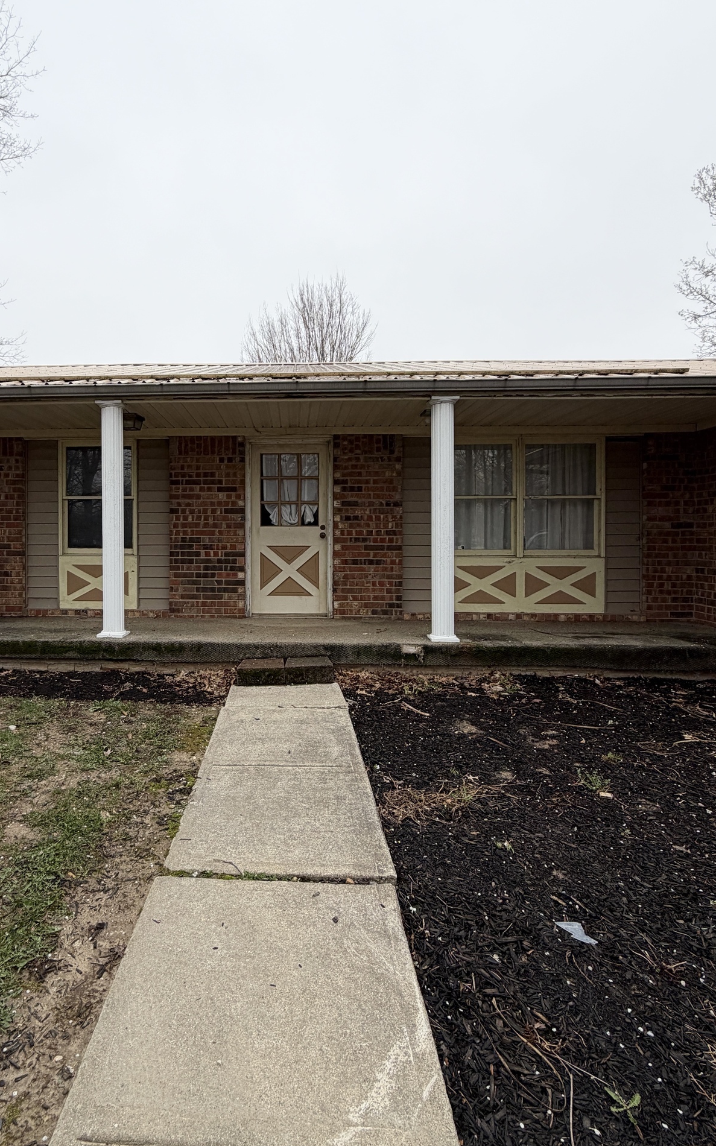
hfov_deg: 64.0
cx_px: 268
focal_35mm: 18
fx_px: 562
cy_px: 547
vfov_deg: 91.0
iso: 50
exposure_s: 1/502
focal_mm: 2.22
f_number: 2.2
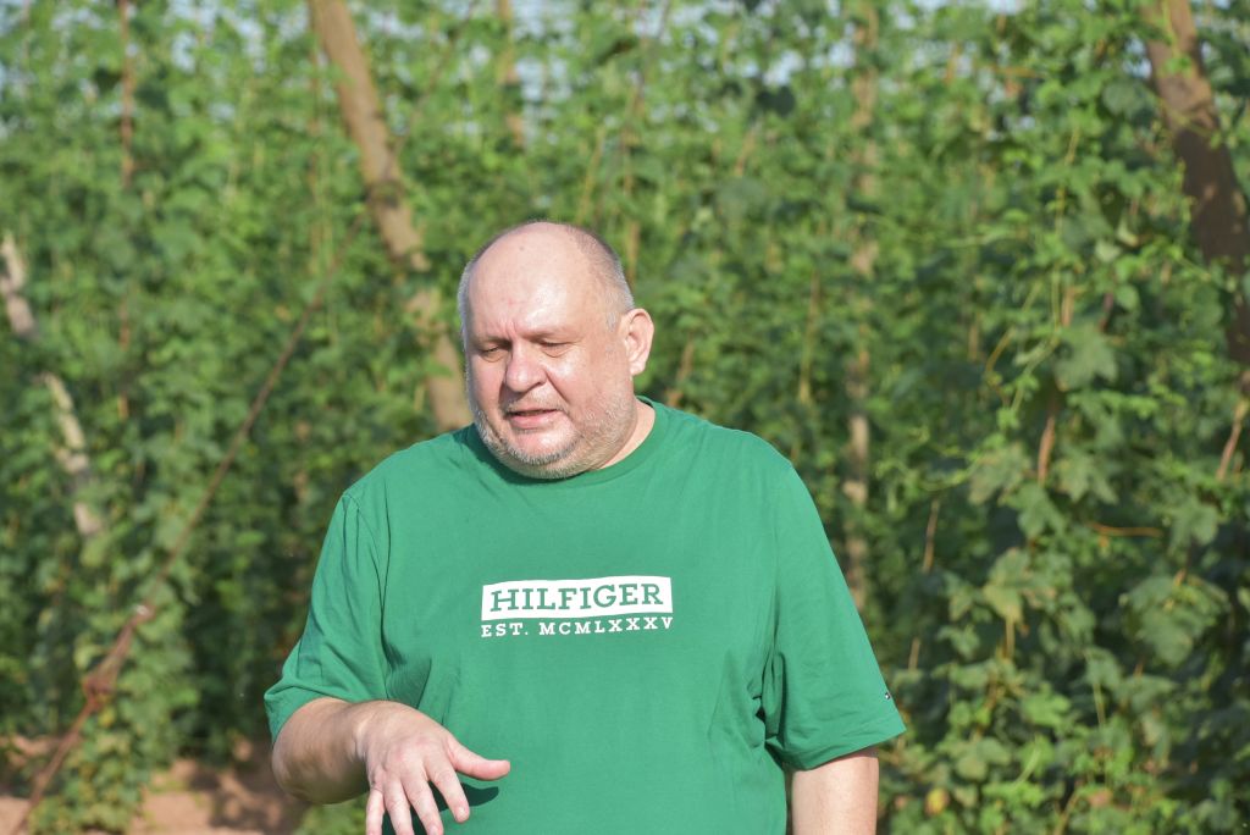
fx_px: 5472
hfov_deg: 13.0
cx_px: 625
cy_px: 418
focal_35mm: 158
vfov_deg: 8.7
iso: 500
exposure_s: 1/1000
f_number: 8
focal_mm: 105
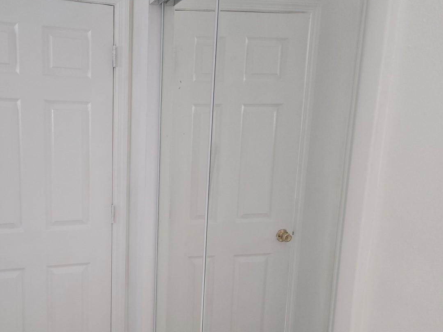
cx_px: 125
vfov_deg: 41.5
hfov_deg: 52.2
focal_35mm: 34
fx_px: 435
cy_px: 207
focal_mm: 5.4
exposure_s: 1/180
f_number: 1.8
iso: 160
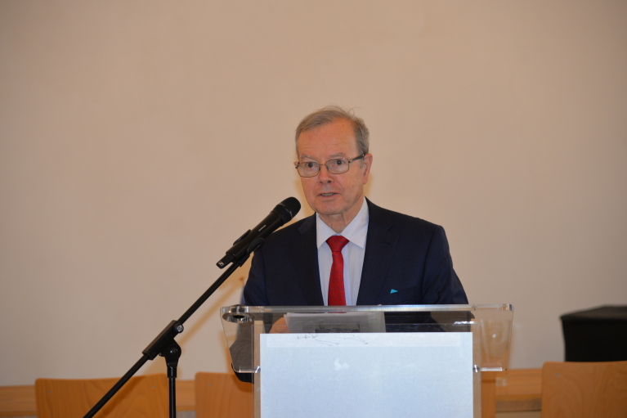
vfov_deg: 11.4
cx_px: 314
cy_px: 209
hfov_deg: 17.1
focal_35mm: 120
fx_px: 2089
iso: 720
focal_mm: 120
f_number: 4
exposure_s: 1/60
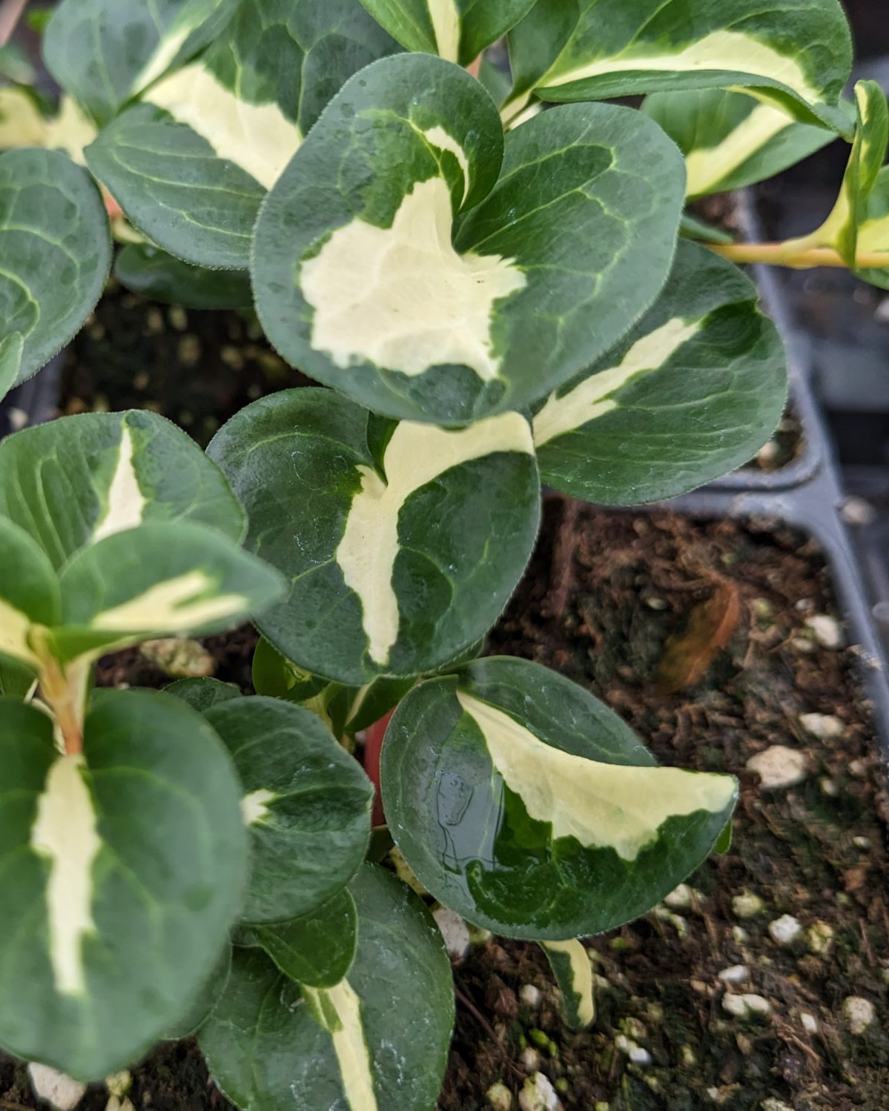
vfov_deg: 50.3
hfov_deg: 40.2
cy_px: 566
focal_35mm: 36
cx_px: 240
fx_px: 1184
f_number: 1.73
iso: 53
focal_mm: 4.38
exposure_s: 1/112
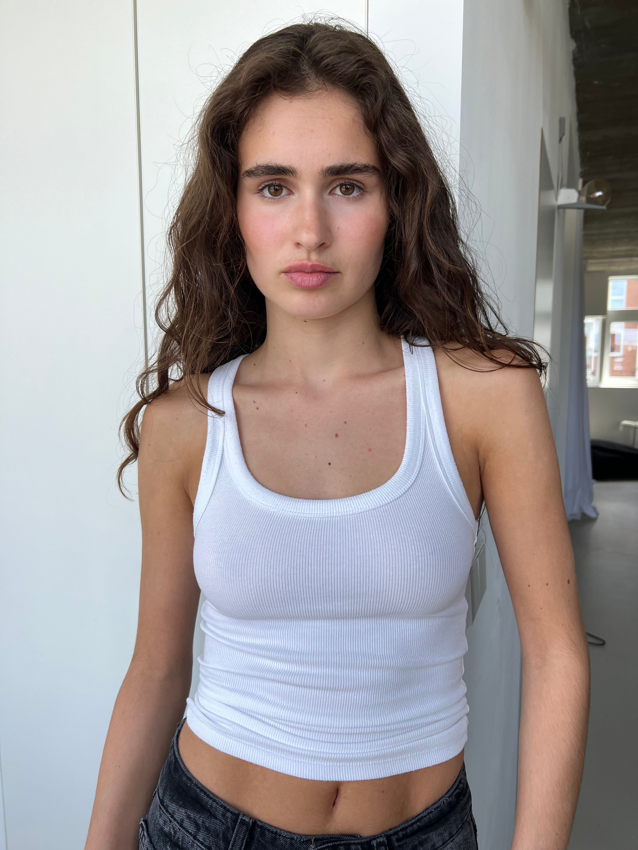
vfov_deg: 67.3
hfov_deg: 53.1
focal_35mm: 26
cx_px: 319
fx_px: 639
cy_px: 425
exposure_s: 1/604
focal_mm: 5.7
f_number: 1.5
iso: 50
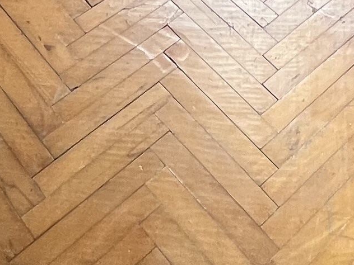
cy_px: -578
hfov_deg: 23.4
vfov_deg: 10.6
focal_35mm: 83
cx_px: 258
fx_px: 849
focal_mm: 1.57
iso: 64
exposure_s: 1/99
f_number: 1.8
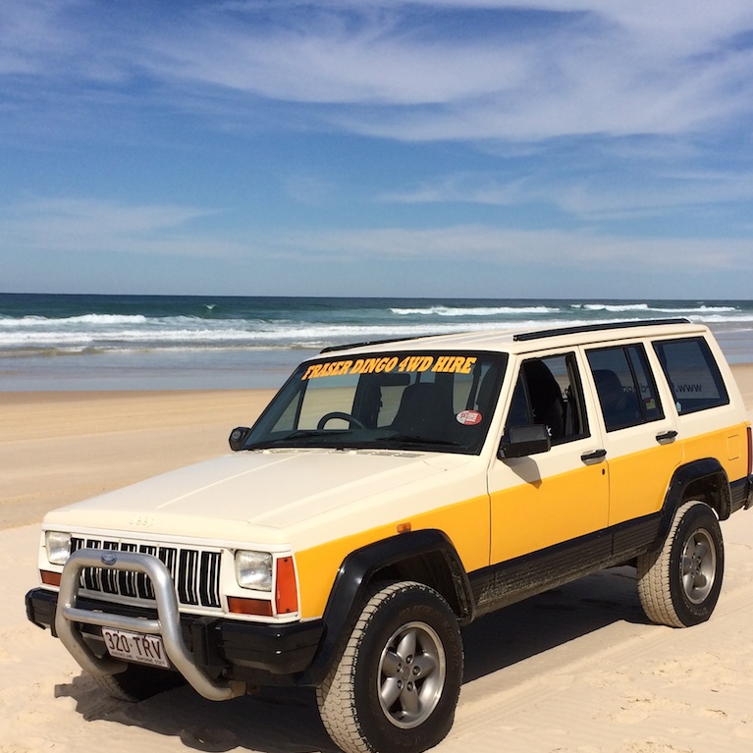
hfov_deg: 34.7
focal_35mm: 49
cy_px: 482
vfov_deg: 34.5
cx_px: 367
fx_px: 1206
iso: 40
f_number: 2.2
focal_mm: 4.12
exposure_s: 1/5128
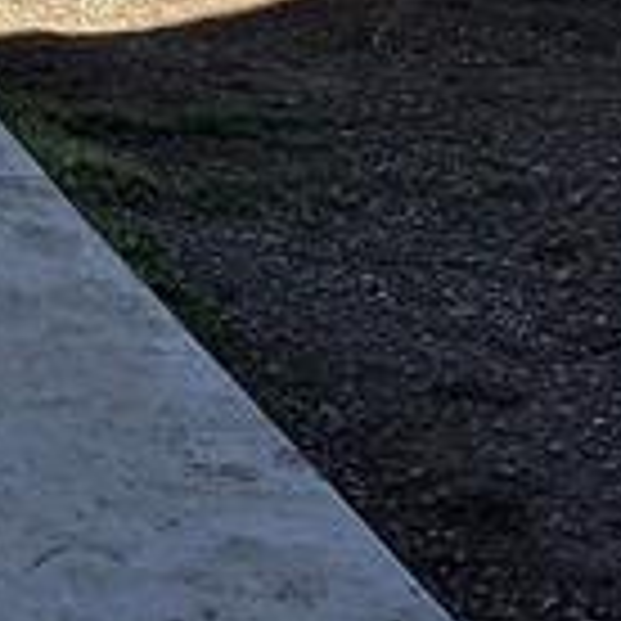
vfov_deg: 17.8
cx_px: -536
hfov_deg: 15.8
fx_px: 1867
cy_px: -153
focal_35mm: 92
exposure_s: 1/1887
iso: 50
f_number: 2.2
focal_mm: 2.22
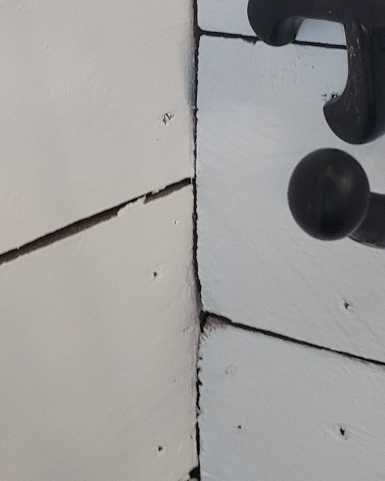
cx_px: 265
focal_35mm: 80
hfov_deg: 19.1
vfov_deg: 20.4
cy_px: -247
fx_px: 1140
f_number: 1.8
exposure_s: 1/50
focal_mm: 5.4
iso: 400
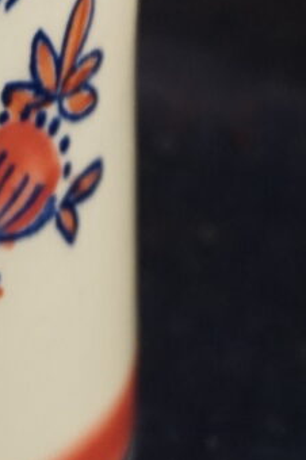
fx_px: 3140
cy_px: -149
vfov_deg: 8.3
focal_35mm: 246
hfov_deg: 5.5
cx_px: -292
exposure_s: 1/60
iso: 1000
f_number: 4.5
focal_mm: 29
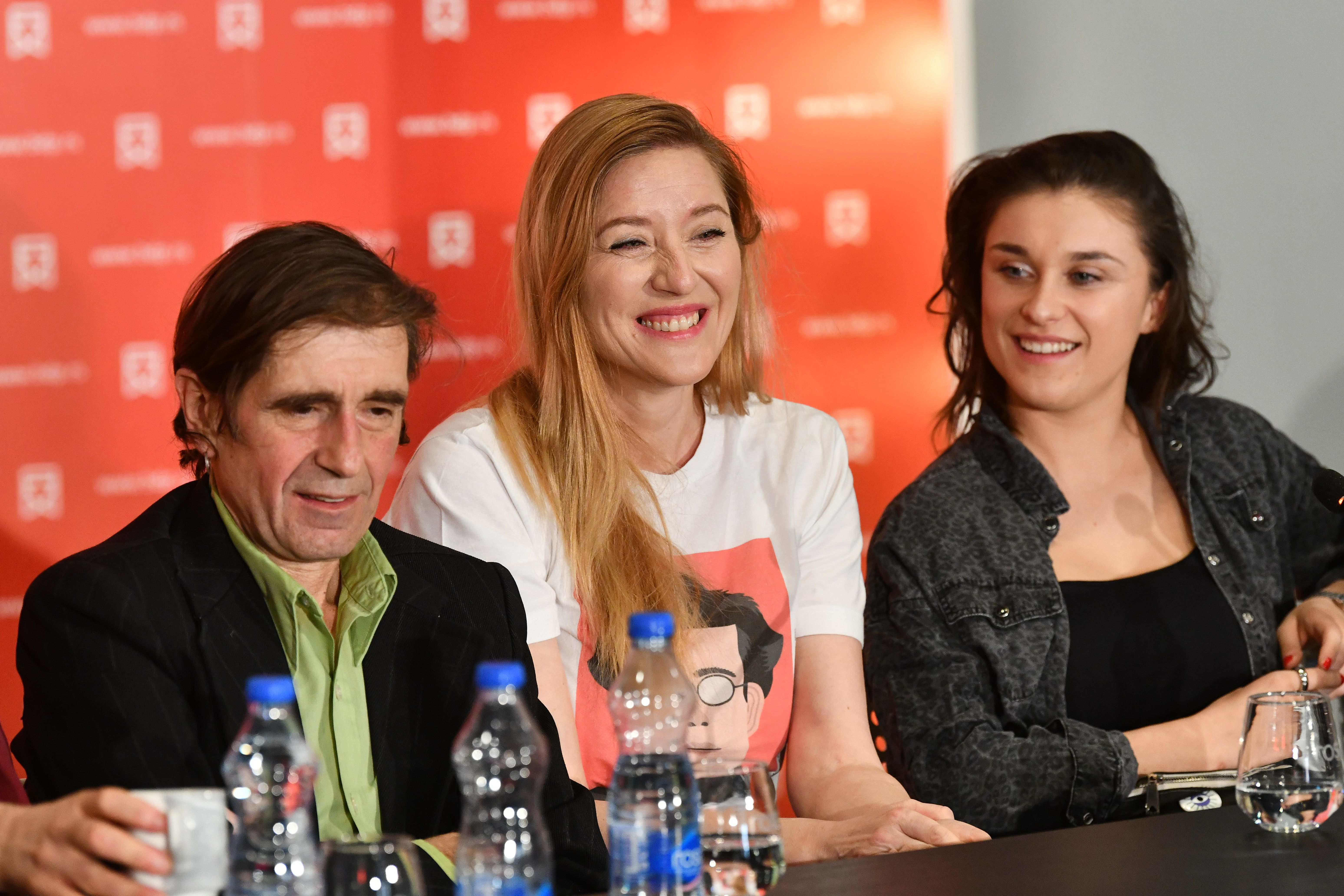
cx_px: 672
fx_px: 6346
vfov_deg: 8.1
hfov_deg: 12.1
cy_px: 448
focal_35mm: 170
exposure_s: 1/320
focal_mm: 170
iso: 2000
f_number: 4
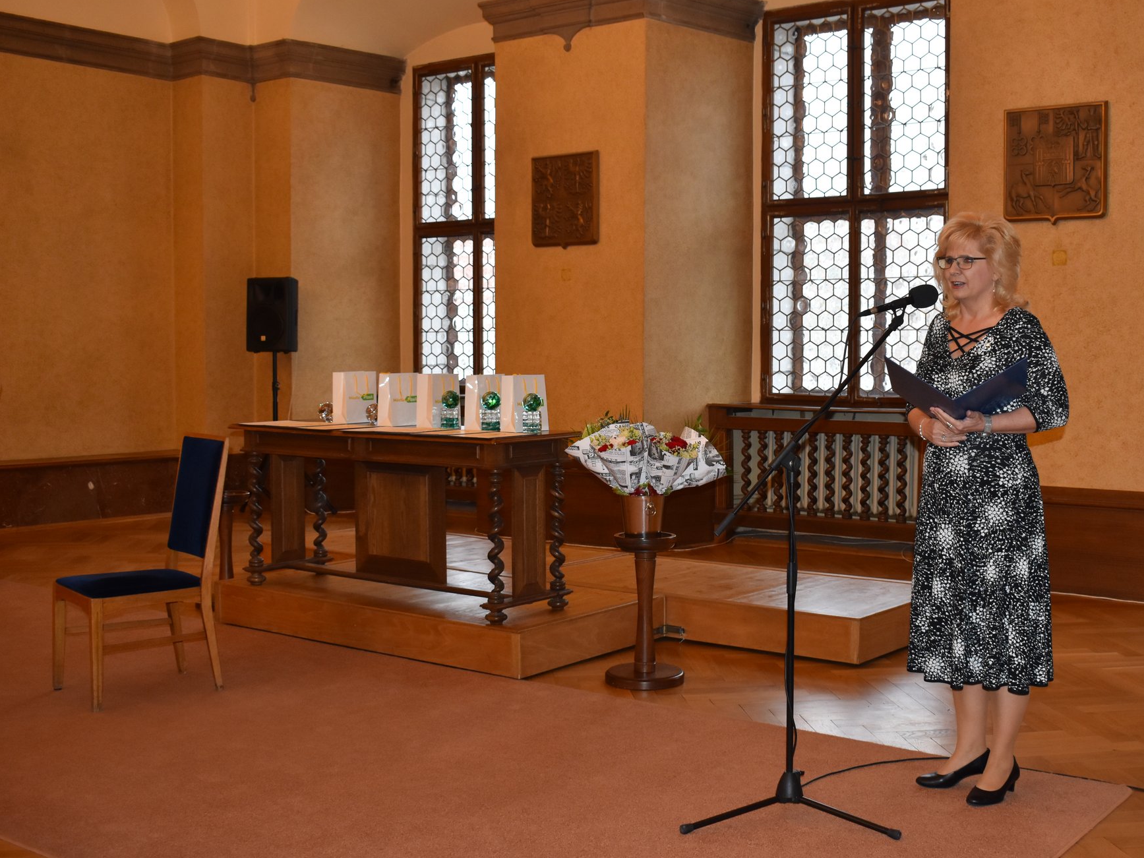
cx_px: 658
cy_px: 422
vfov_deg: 34.7
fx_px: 1373
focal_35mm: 42
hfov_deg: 45.1
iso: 800
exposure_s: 1/100
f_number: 5
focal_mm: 25
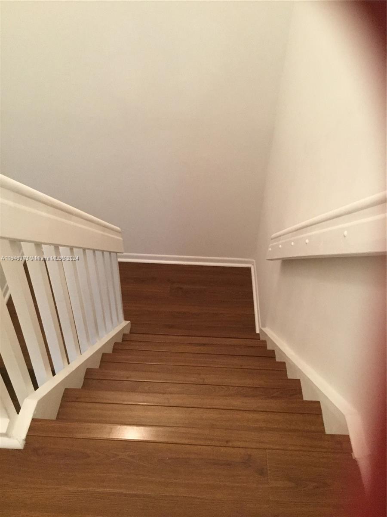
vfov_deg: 58.4
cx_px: 194
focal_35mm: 31
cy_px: 258
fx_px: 462
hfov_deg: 45.4
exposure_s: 1/20
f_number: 2.4
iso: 200
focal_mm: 3.3
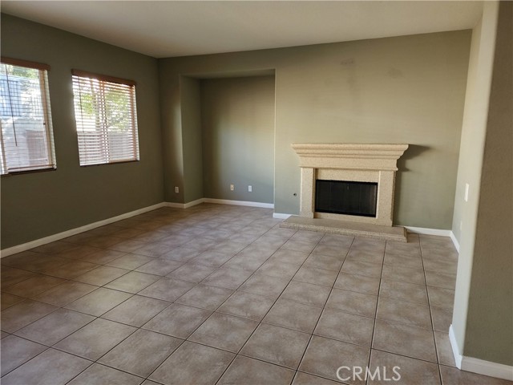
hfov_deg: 73.9
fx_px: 341
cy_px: 192
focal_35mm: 23
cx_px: 256
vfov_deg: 58.9
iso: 500
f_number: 1.8
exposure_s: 1/120
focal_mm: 6.4
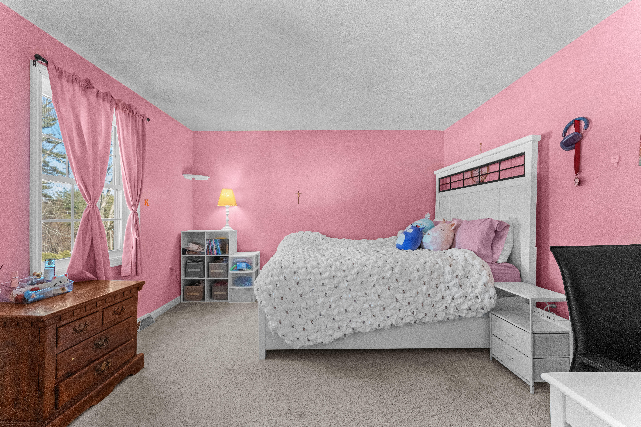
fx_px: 249
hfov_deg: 104.3
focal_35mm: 14
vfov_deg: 81.2
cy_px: 214
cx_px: 320
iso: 2500
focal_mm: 14
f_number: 11
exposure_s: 1/10
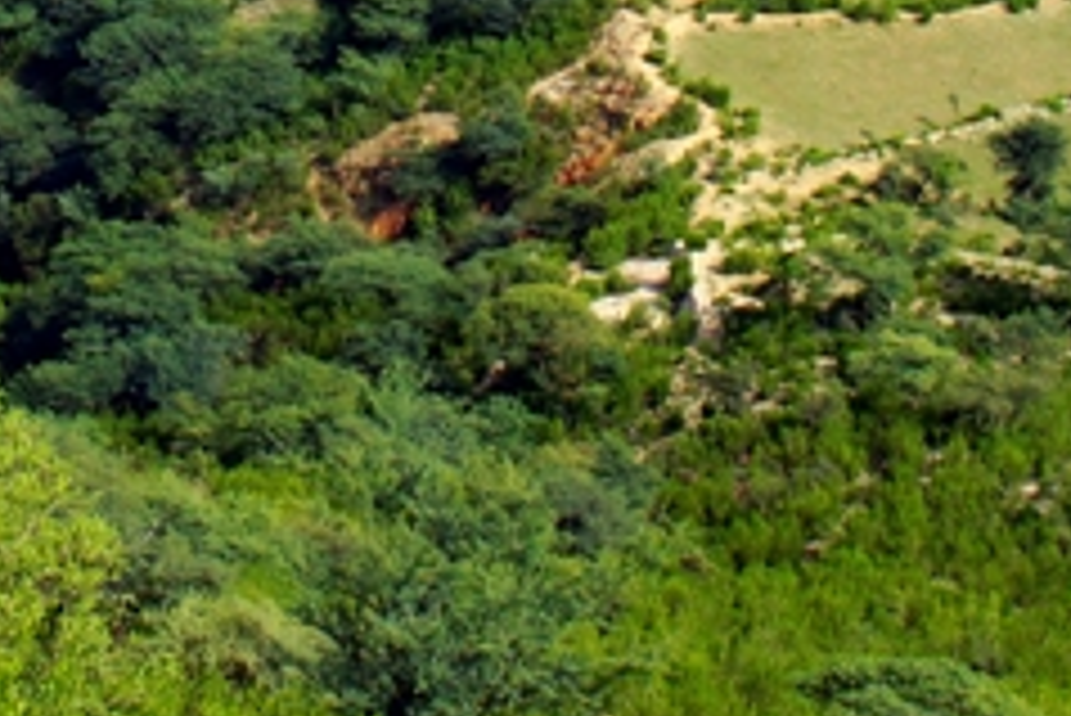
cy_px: -709
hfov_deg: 7.1
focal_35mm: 290
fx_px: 8637
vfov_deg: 4.7
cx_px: 400
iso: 100
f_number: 13
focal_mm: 45
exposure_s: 1/200
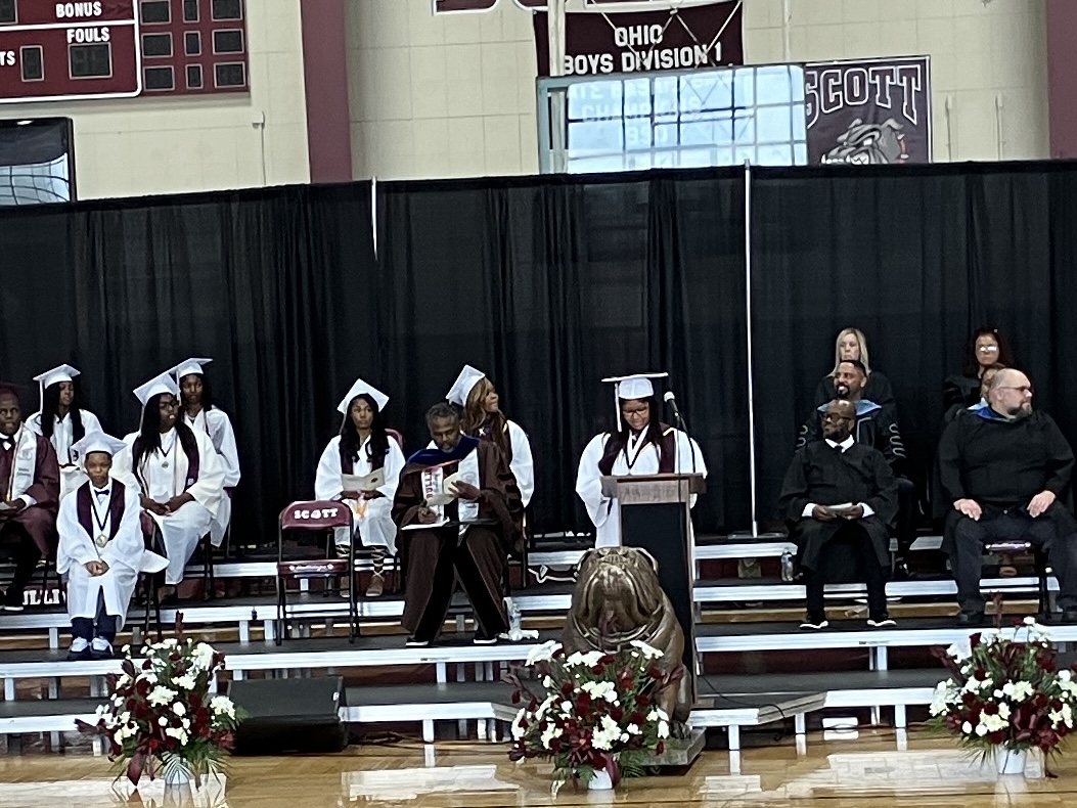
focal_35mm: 28
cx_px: 538
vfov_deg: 49.8
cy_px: 404
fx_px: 871
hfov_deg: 63.4
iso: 64
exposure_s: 1/60
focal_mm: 3.99
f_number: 1.8
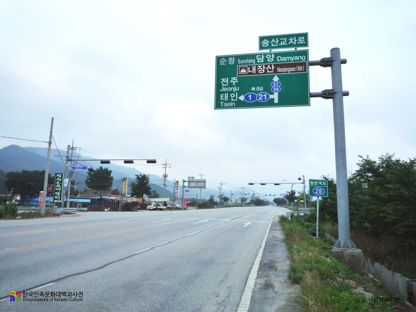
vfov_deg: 54.9
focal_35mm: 25
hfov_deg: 69.4
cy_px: 156
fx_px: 300
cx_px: 208
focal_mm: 4.4
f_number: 4
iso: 160
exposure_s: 1/640
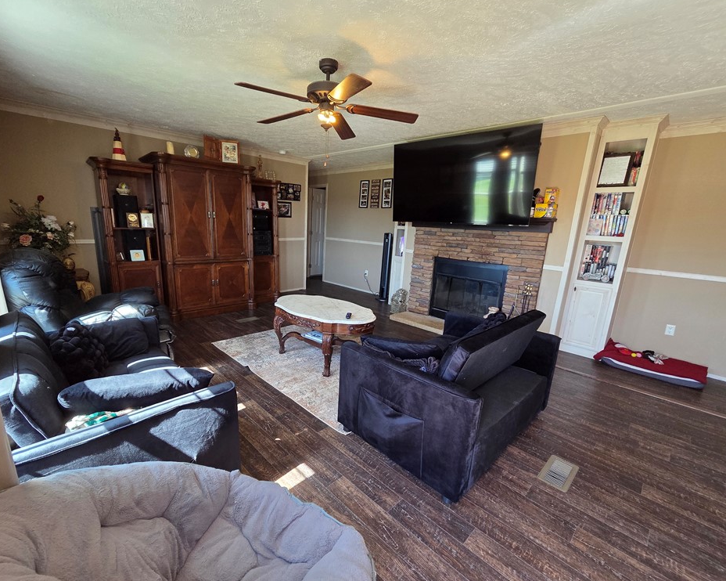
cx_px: 345
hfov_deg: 100.6
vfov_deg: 88.0
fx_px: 301
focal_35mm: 14
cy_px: 293
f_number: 2.2
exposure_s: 1/120
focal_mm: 2.2
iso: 250
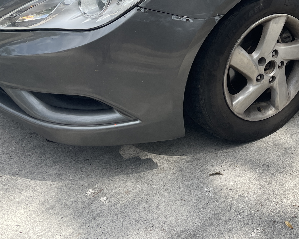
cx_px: 284
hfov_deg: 28.9
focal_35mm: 62
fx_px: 549
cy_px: -18
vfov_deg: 23.2
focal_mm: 4.2
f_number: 1.6
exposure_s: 1/2053
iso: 32
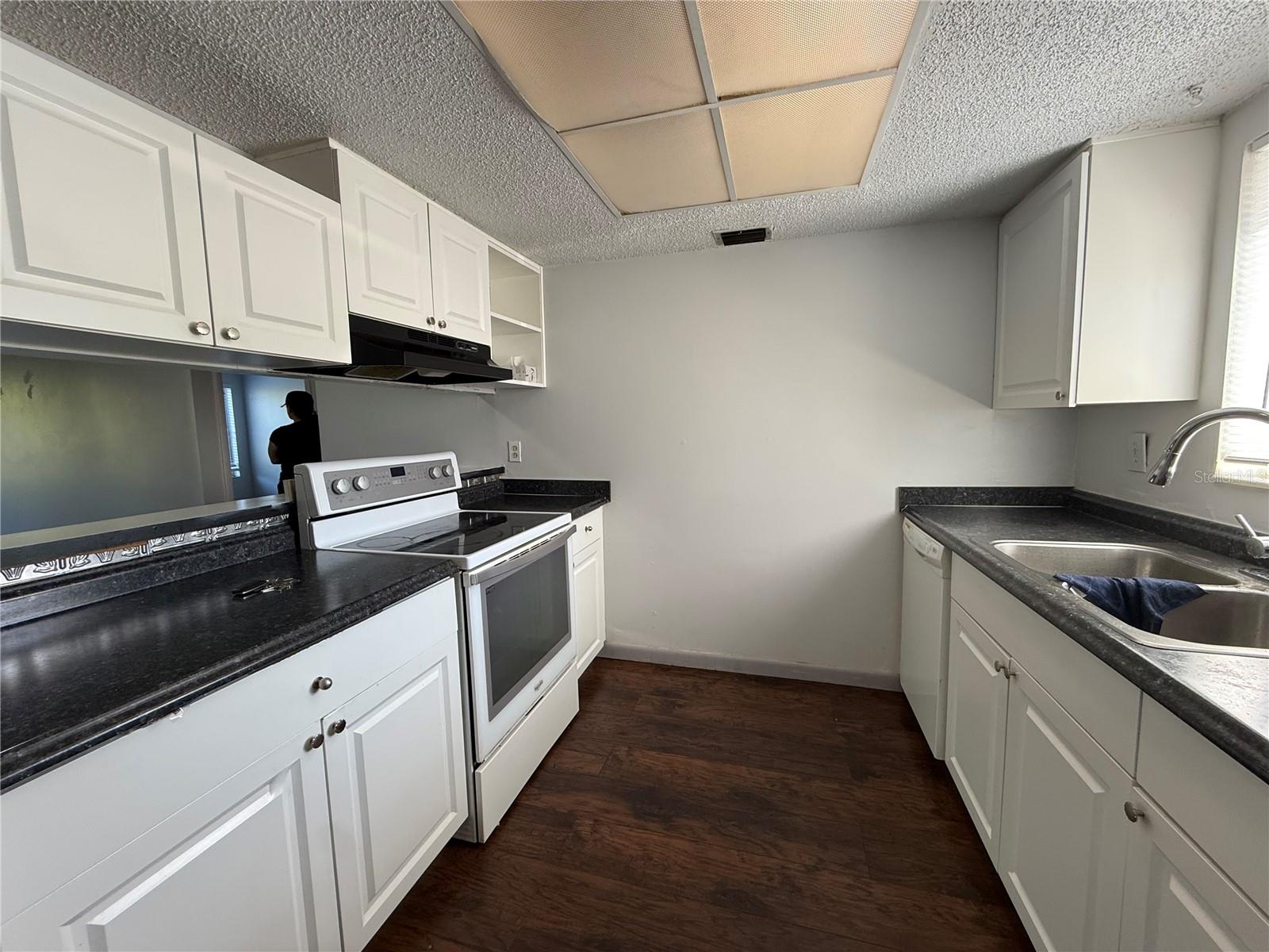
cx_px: 634
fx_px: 513
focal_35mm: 14
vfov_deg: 85.7
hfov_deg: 102.1
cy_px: 476
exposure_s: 1/120
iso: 125
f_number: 2.2
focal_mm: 2.22
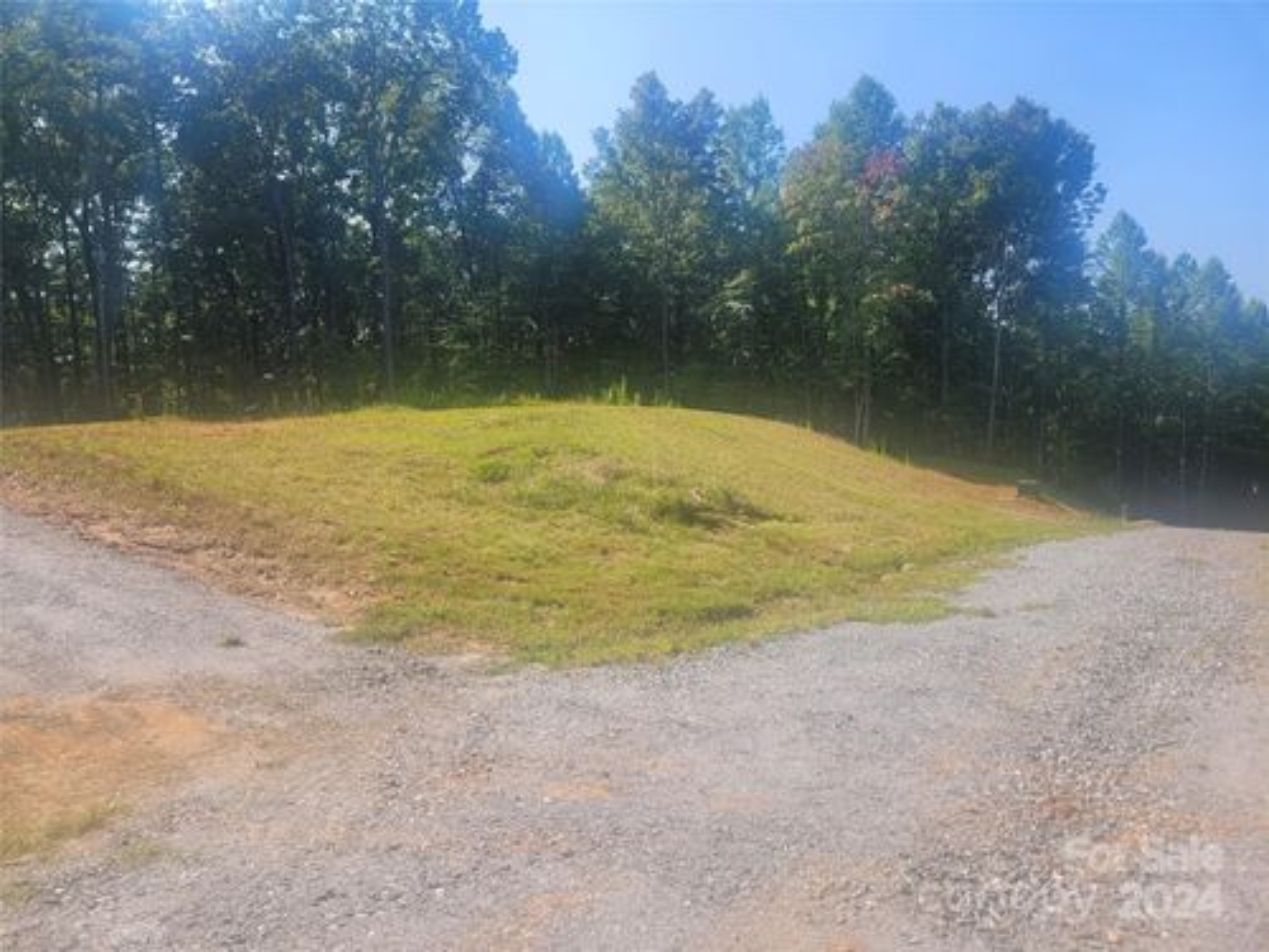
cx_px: 634
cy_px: 476
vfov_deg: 53.1
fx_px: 953
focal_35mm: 26
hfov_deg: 67.3
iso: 40
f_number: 1.8
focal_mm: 5.4
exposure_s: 1/1343
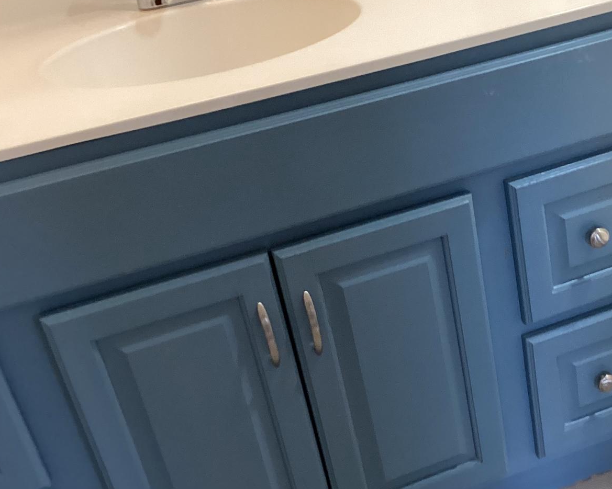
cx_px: 462
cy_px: 218
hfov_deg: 34.6
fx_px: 960
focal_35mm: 53
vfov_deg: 28.6
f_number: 2.4
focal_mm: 3.3
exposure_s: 1/50
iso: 125
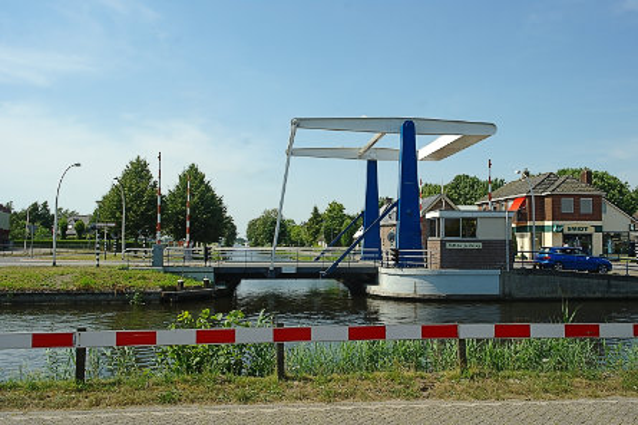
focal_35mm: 30
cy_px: 212
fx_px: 531
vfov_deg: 43.5
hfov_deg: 62.0
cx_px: 319
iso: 100
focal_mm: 20
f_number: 13
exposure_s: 1/80
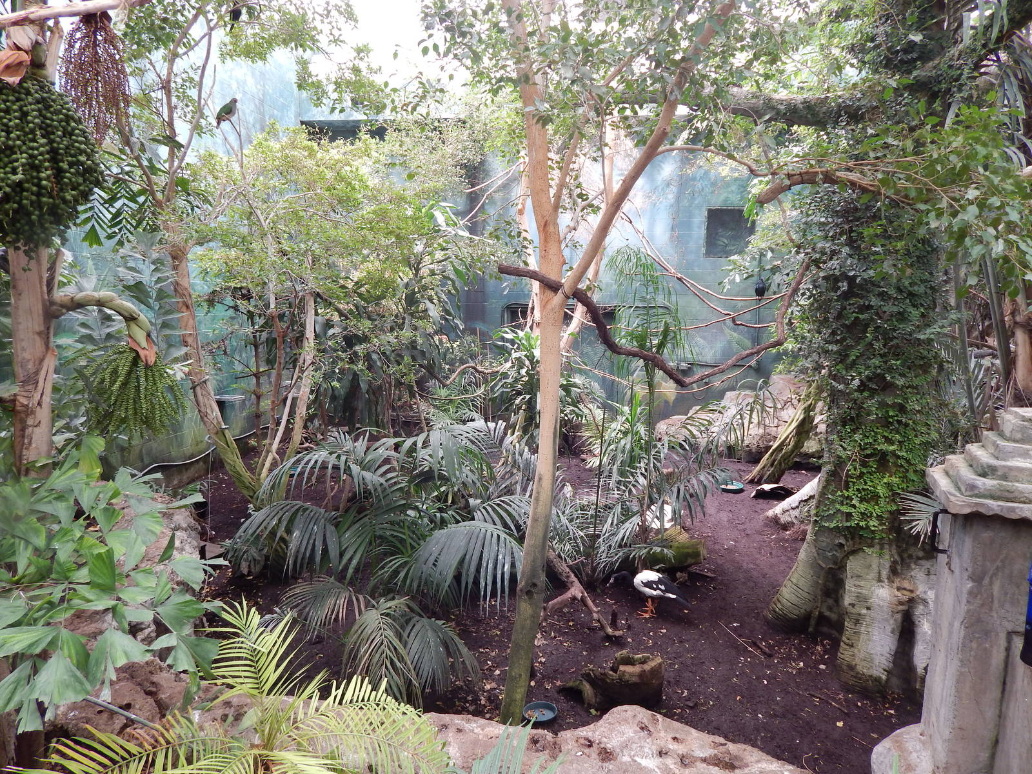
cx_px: 516
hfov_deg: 73.9
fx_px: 686
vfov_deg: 58.9
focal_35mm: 23
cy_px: 387
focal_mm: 4
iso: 125
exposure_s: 1/60
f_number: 3
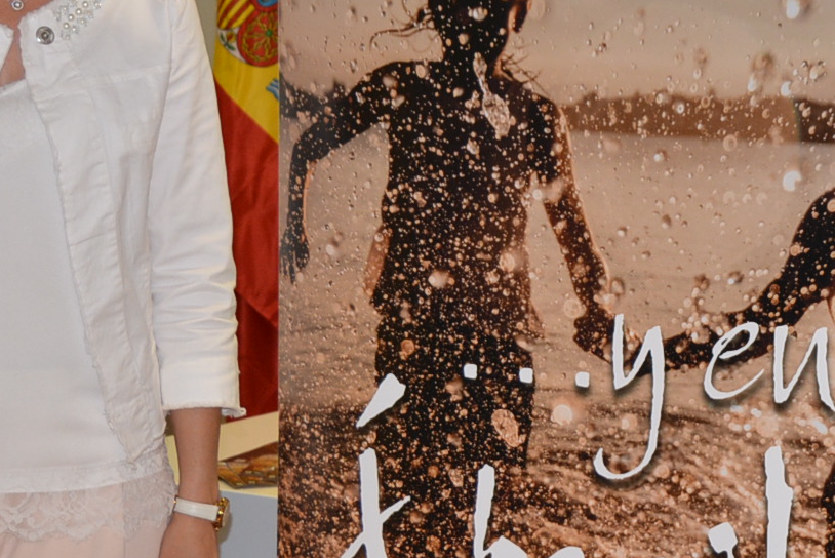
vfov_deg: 10.8
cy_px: 362
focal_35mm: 127
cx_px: 810
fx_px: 2944
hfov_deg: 15.9
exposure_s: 1/60
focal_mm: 23
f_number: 4
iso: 400
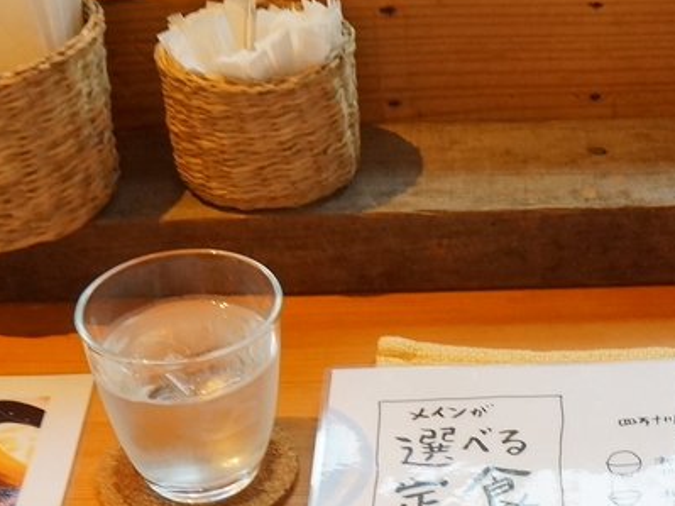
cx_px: 511
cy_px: 289
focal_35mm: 78
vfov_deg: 18.9
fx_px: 1521
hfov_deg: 24.7
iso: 1600
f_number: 7.1
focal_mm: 18
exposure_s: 1/60
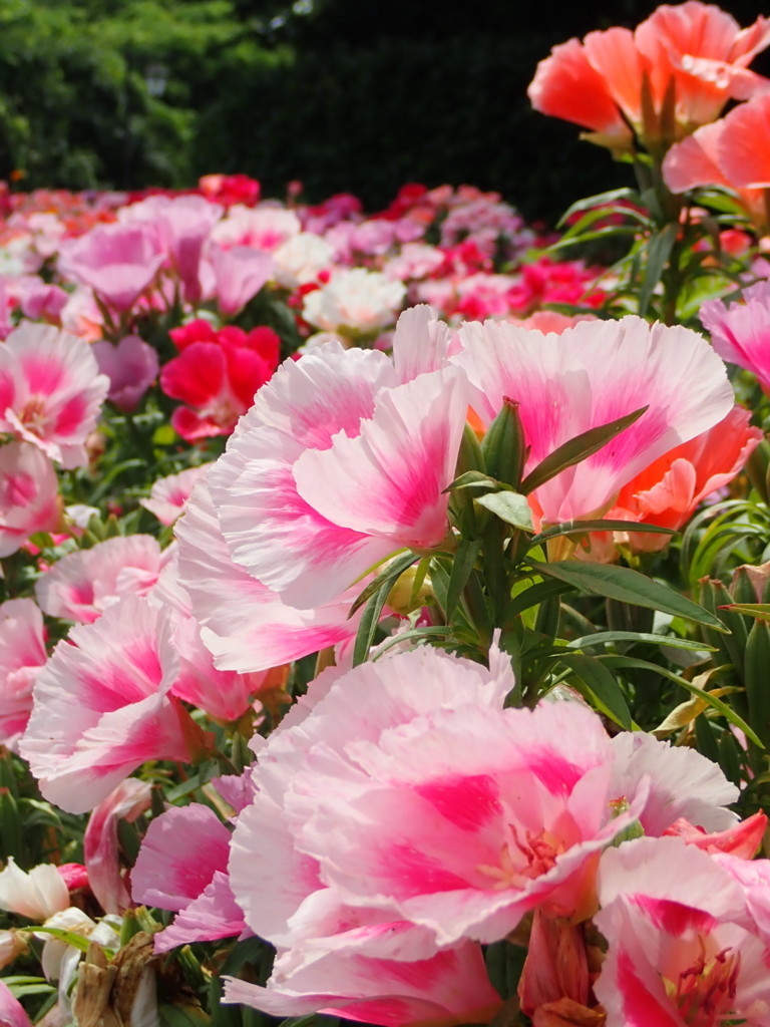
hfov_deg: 24.0
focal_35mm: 61
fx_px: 1809
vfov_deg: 31.7
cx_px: 385
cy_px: 514
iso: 100
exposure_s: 1/500
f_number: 5
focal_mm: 11.01
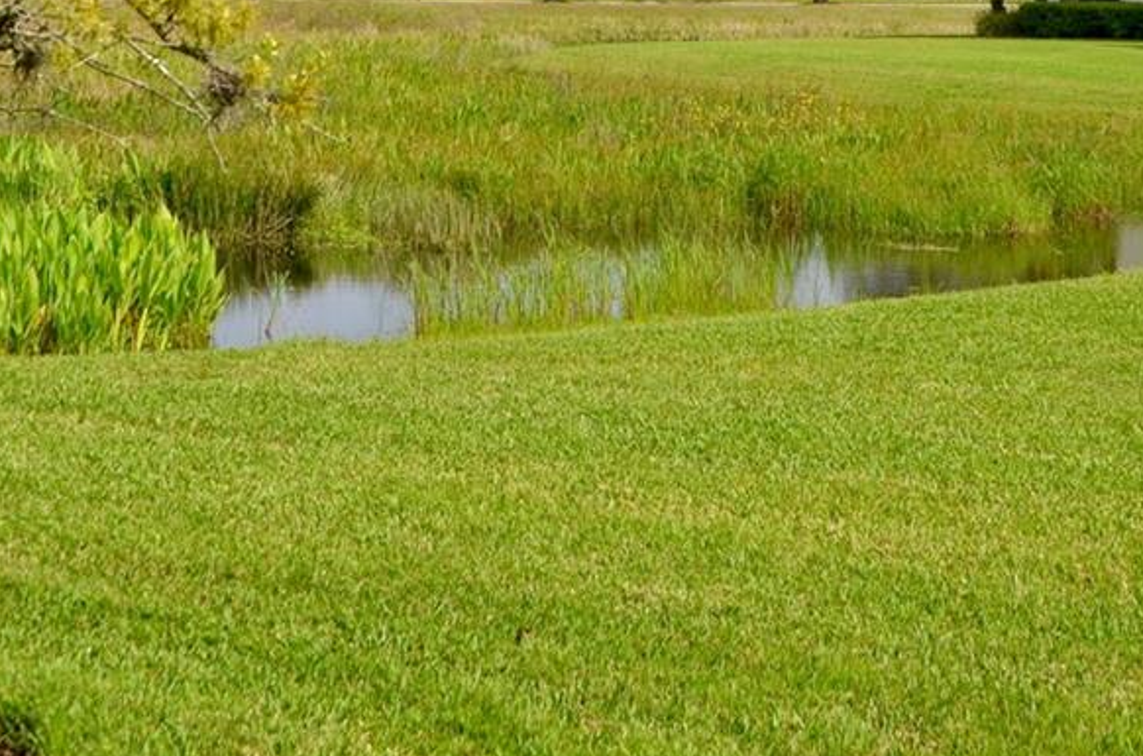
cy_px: -176
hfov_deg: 20.7
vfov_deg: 13.3
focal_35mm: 99
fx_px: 3136
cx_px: 577
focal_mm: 24
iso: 100
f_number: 9
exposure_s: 1/320
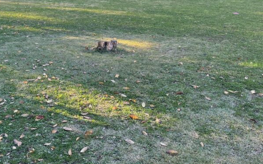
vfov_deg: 25.0
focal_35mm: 47
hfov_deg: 42.5
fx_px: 337
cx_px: 106
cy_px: -26
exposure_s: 1/270
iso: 32
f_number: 1.6
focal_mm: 4.2
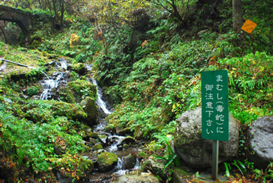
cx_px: 136
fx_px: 228
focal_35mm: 30
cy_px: 92
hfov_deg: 61.9
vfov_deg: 43.7
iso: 400
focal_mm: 20
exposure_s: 1/15
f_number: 2.8
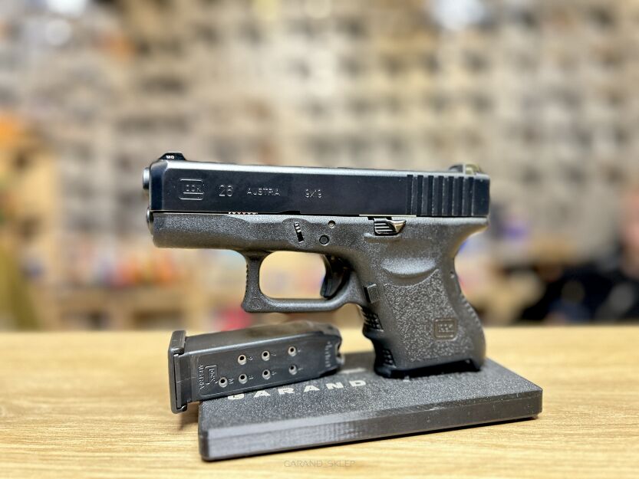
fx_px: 480
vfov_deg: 53.1
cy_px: 240
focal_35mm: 26
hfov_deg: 67.3
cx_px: 320
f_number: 1.5
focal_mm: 5.7
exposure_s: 1/50
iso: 400
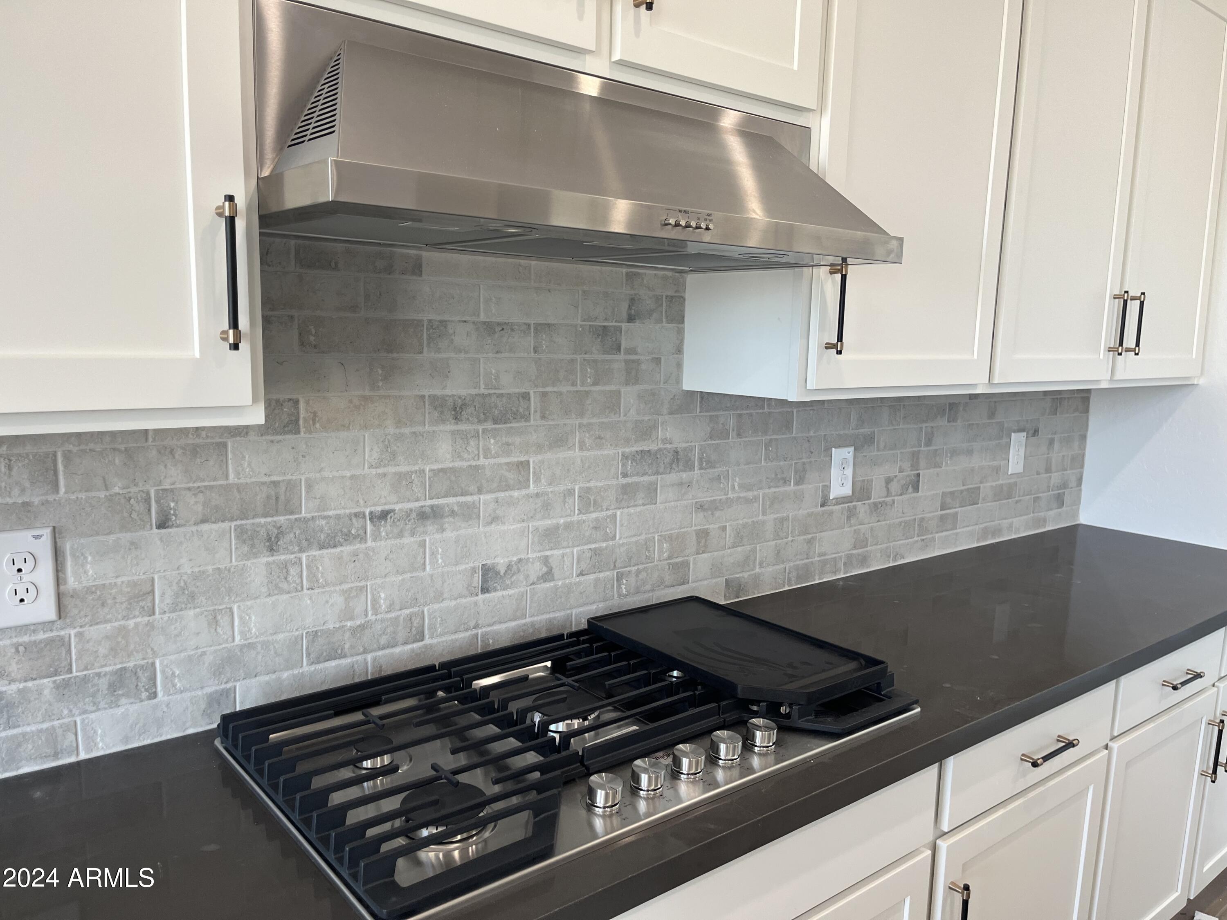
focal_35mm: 26
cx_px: 614
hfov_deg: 67.3
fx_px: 922
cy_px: 460
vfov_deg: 53.1
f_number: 1.6
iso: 100
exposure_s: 1/120
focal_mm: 5.1
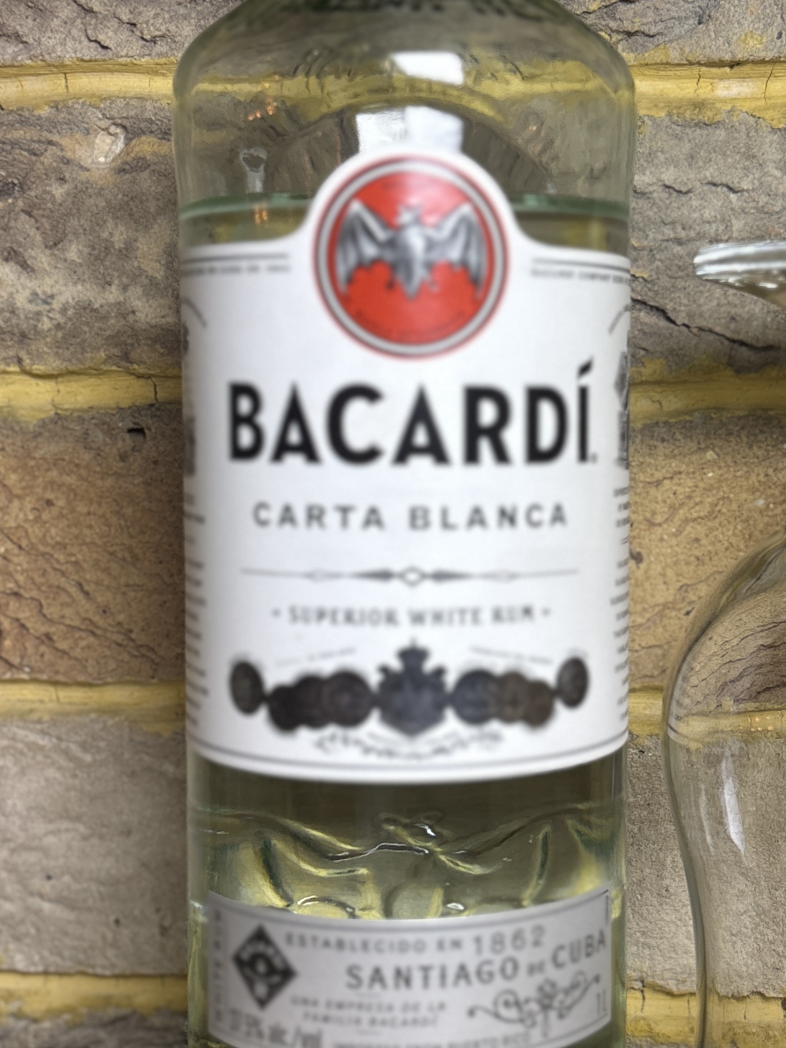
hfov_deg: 25.0
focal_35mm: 58
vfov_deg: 33.2
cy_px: 488
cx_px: 560
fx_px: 1755
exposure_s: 1/100
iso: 80
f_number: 1.6
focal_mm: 5.96
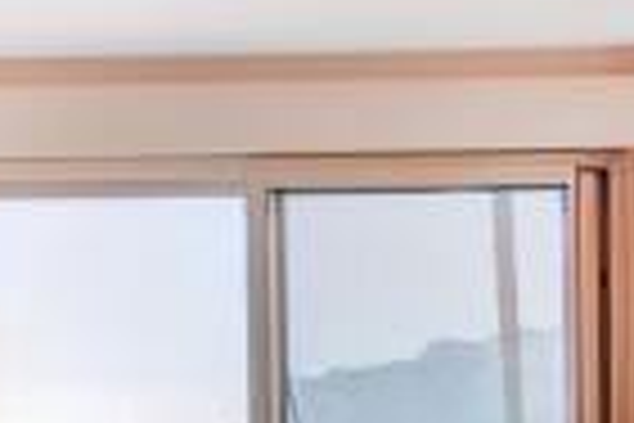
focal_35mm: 54
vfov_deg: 23.1
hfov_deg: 29.5
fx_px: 951
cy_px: 497
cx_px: -193
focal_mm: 16
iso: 200
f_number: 7.1
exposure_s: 1/250
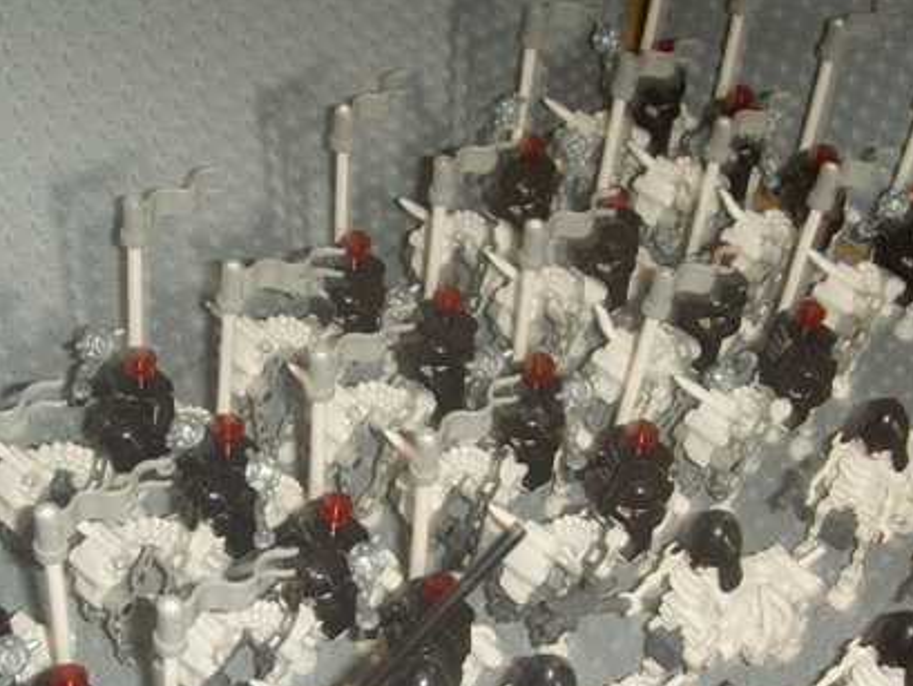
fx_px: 1609
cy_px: 532
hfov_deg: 31.6
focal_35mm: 61
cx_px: 388
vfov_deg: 23.7
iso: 100
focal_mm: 6.6
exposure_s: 1/45
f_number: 3.5
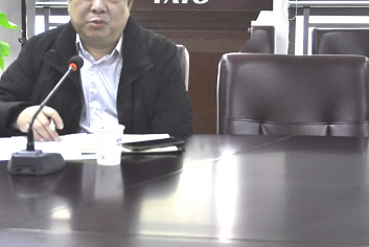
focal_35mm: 79
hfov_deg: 25.5
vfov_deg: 17.3
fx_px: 809
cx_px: 105
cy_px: 84
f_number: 4
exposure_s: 1/60
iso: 800
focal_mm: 31
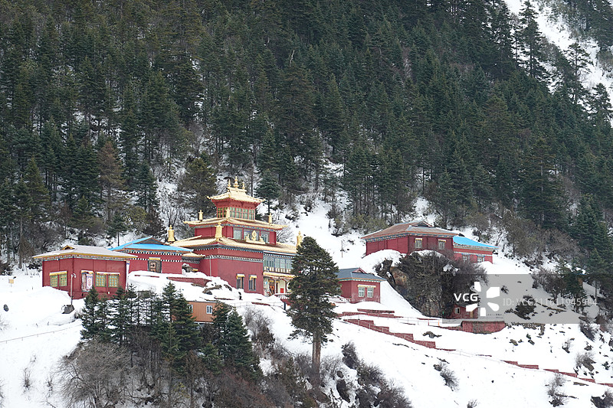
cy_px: 204
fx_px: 1924
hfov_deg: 18.1
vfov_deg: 12.1
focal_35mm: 113
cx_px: 306
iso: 200
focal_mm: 41.15
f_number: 4.5
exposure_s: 1/125
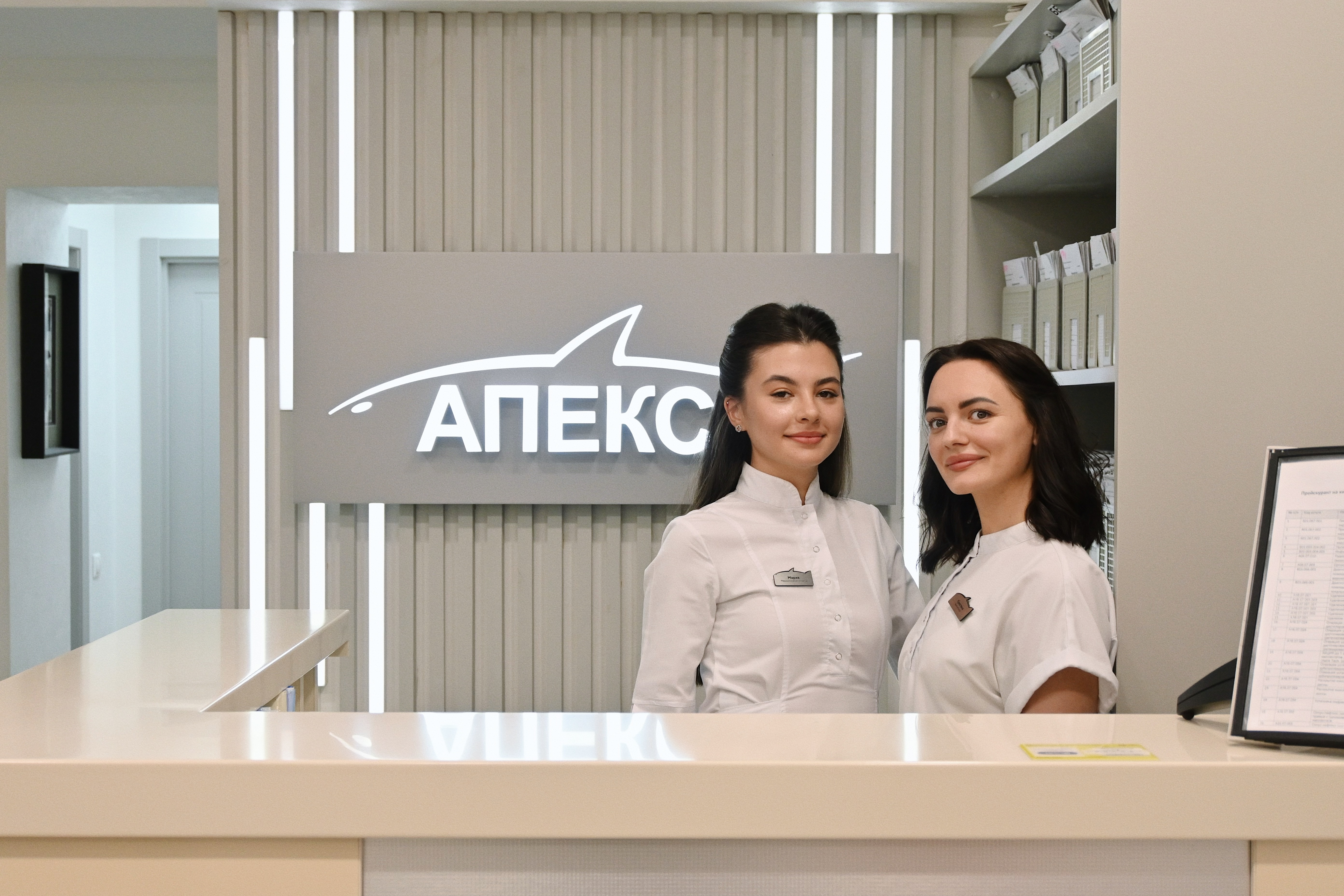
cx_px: 672
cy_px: 448
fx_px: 1848
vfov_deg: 27.3
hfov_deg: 40.0
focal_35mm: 50
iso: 800
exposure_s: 1/125
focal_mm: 33
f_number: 5
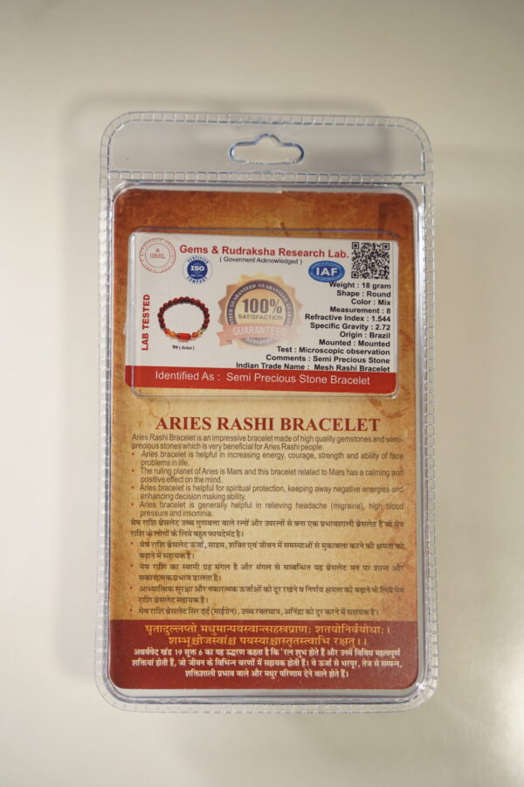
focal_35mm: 70
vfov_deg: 28.8
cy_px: 394
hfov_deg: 19.5
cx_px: 262
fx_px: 1528
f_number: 4
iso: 400
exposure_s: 1/200
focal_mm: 70
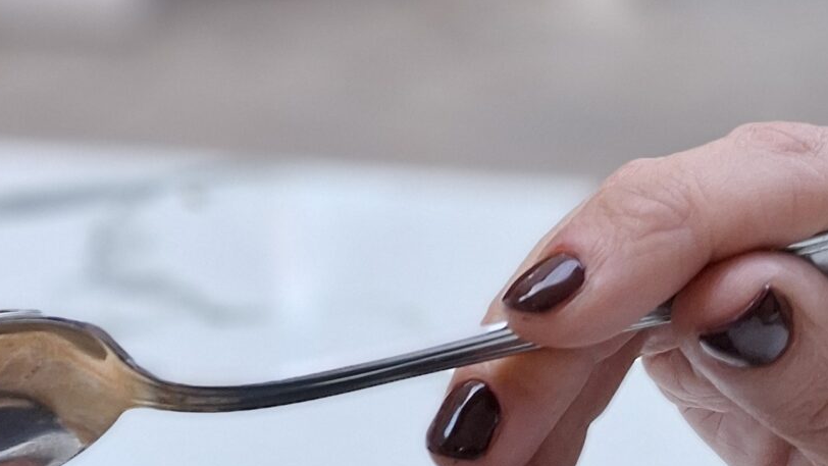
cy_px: -85
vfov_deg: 14.8
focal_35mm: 79
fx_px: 1735
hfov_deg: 25.0
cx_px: -80
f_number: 1.8
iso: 50
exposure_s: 1/100
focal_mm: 5.54
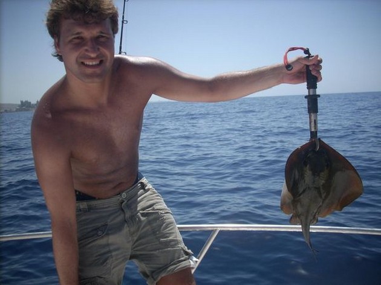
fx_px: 407
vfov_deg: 38.6
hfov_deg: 50.2
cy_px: 142
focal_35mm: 37
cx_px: 190
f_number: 5.6
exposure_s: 1/354
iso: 64
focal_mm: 6.2
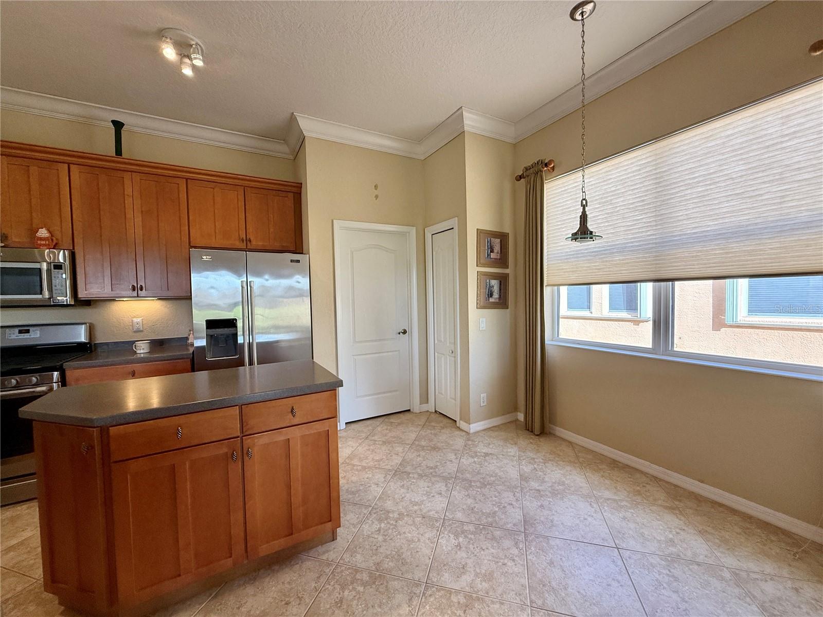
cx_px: 412
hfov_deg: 102.1
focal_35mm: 14
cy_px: 308
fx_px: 333
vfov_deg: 85.7
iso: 125
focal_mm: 2.22
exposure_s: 1/120
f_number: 2.2
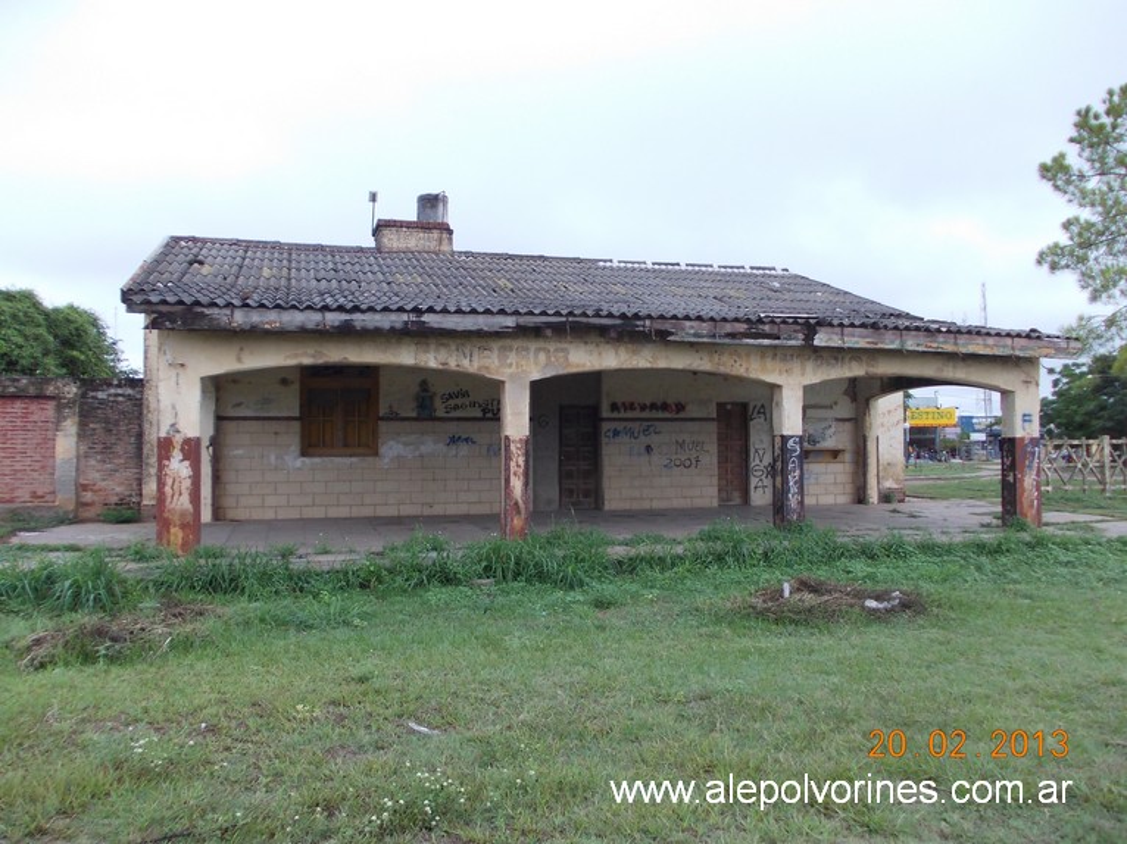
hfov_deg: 63.5
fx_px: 911
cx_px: 564
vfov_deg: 49.7
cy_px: 422
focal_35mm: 28
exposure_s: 1/200
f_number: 5.4
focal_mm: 4
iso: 80
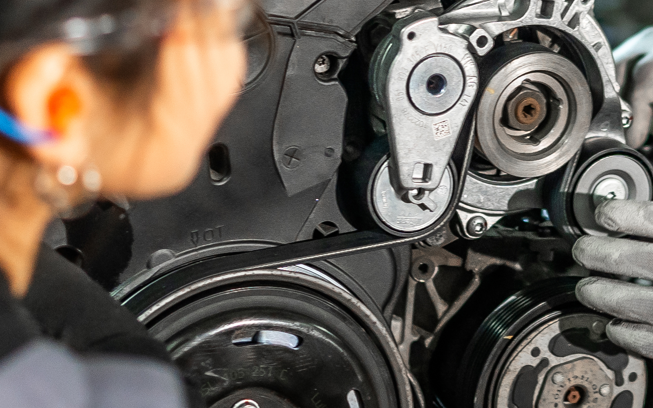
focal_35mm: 156
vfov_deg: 8.4
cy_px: 54
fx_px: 2777
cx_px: 622
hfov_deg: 13.3
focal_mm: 35
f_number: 1.4
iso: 400
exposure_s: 1/250
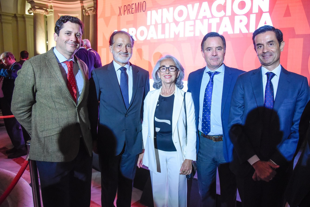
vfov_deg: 48.0
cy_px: 100
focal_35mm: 27
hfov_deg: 67.3
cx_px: 167
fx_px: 233
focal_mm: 24
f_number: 4
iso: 3200
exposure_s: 1/250
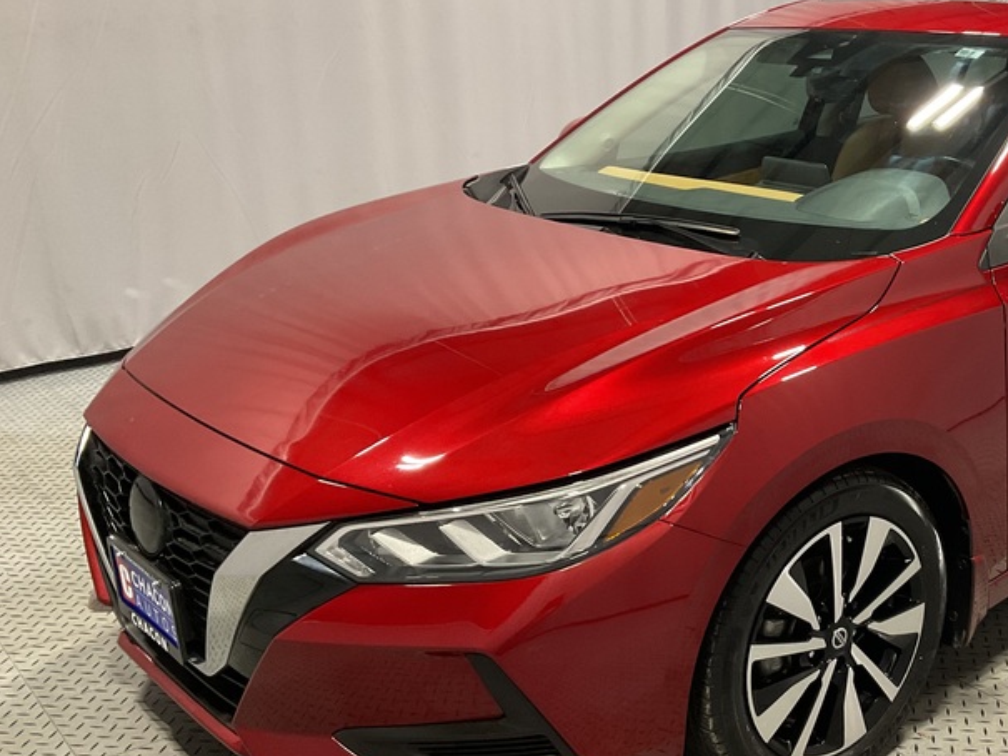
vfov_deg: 31.5
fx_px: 1340
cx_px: 785
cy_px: 410
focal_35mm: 46
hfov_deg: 39.8
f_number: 1.8
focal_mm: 3
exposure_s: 1/60
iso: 100
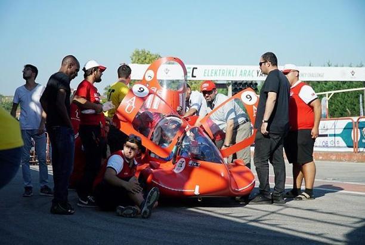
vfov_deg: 23.9
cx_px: 182
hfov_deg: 35.0
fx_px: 579
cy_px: 122
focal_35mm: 57
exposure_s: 1/1600
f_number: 4
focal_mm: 38
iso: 125
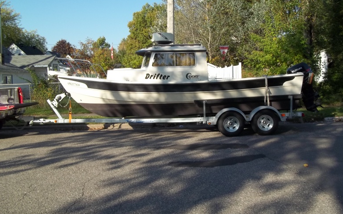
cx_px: 172
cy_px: 93
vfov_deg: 36.3
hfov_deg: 55.3
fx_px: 327
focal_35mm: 35
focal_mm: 5.7
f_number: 8.8
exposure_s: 1/100
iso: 64
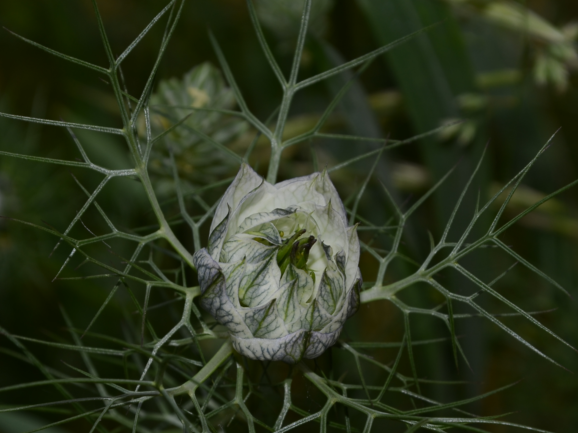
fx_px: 4439
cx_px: 288
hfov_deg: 7.4
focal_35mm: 266
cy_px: 267
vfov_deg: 5.6
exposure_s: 1/160
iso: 100
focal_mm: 105
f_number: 10
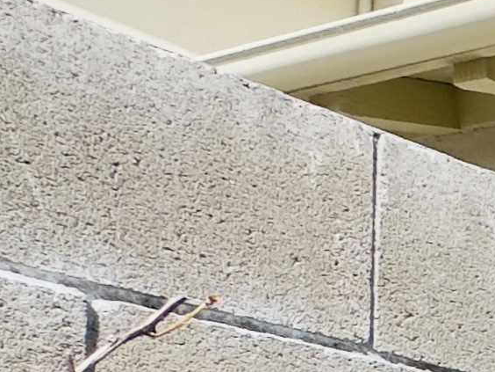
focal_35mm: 100
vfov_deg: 13.3
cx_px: 1361
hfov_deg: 12.4
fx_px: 1430
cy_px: 676
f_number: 2.2
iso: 50
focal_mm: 2.22
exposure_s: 1/2618
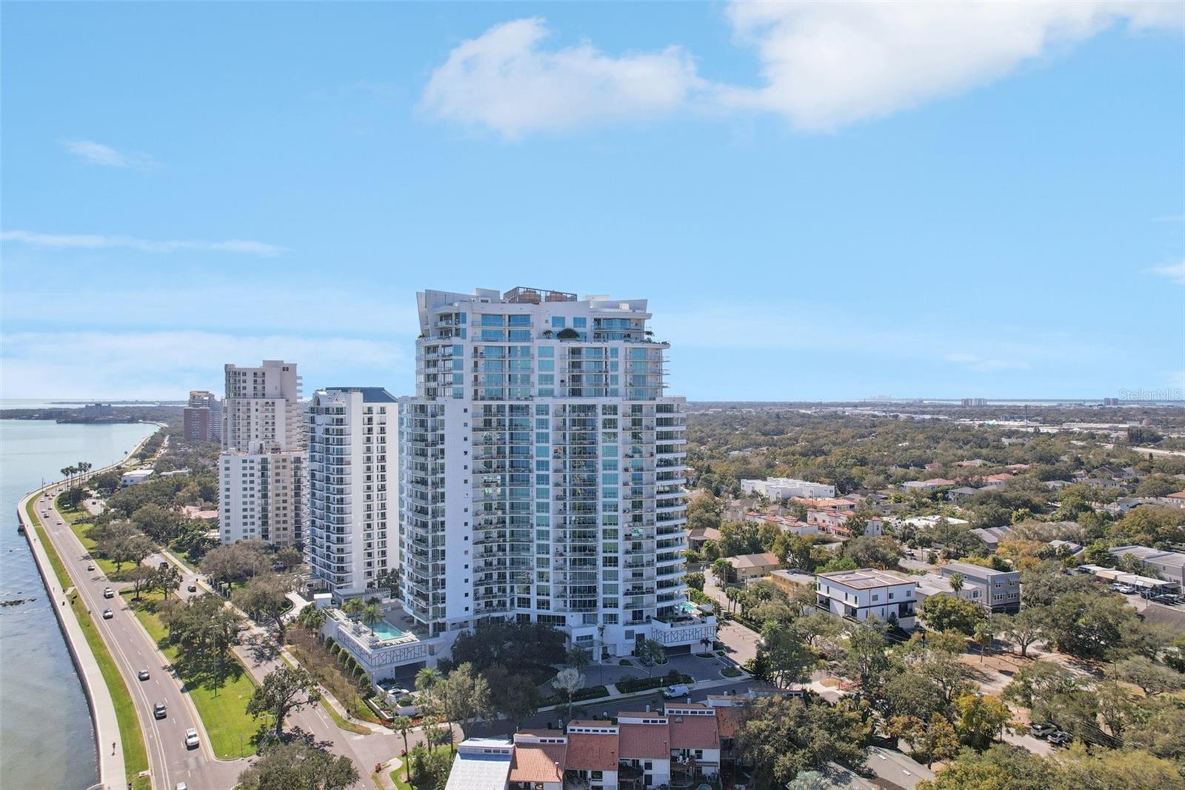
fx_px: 724
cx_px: 592
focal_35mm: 22
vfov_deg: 57.2
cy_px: 395
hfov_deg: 78.6
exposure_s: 1/3000
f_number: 2.8
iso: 120
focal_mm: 8.38
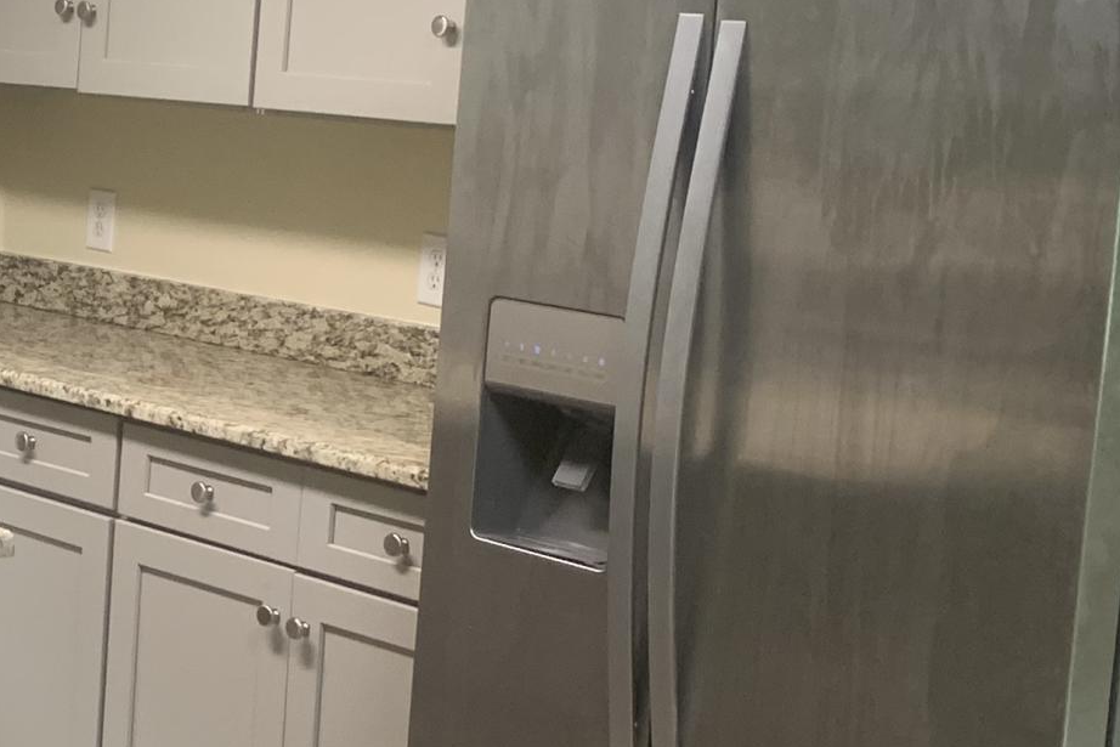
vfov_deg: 15.5
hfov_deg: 19.8
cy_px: 290
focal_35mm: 88
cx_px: -593
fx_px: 2738
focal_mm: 4.25
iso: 100
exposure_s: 1/60
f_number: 1.8
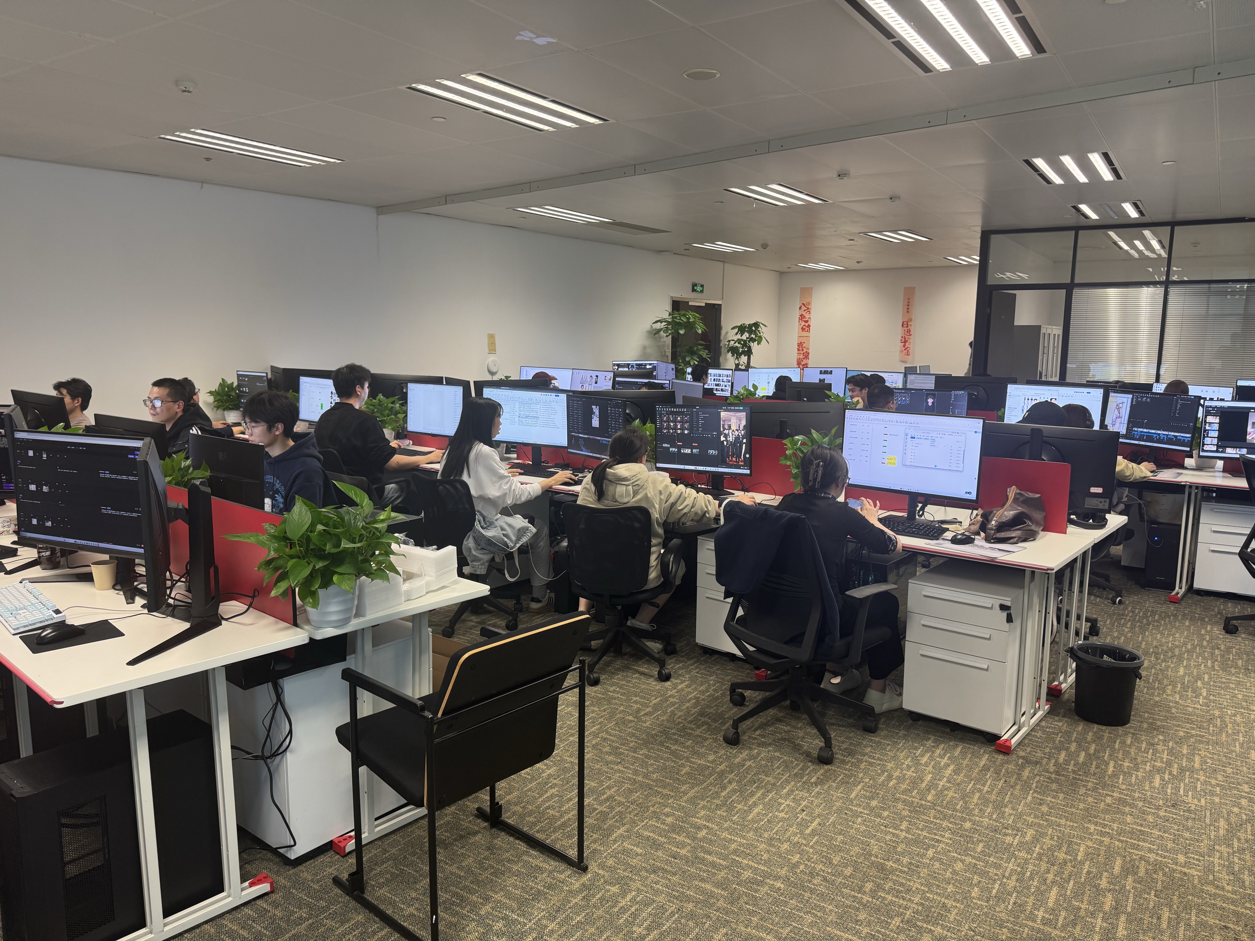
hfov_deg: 71.6
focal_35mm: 24
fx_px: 870
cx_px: 628
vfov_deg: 56.8
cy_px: 470
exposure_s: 1/50
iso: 125
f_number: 1.78
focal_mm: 6.76
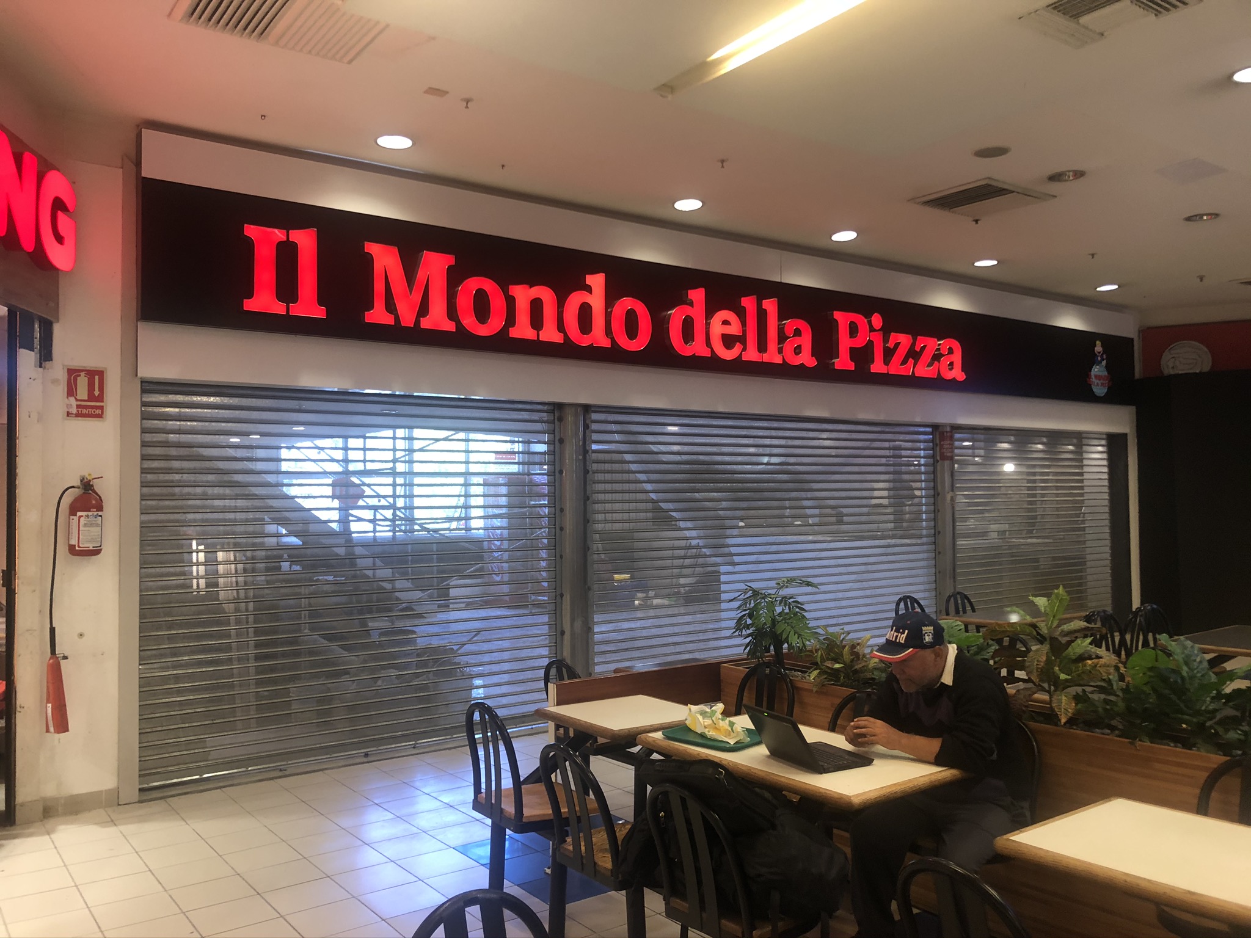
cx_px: 626
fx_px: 1012
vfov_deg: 49.7
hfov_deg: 63.4
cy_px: 469
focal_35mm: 28
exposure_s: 1/17
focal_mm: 3.99
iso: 50
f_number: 1.8
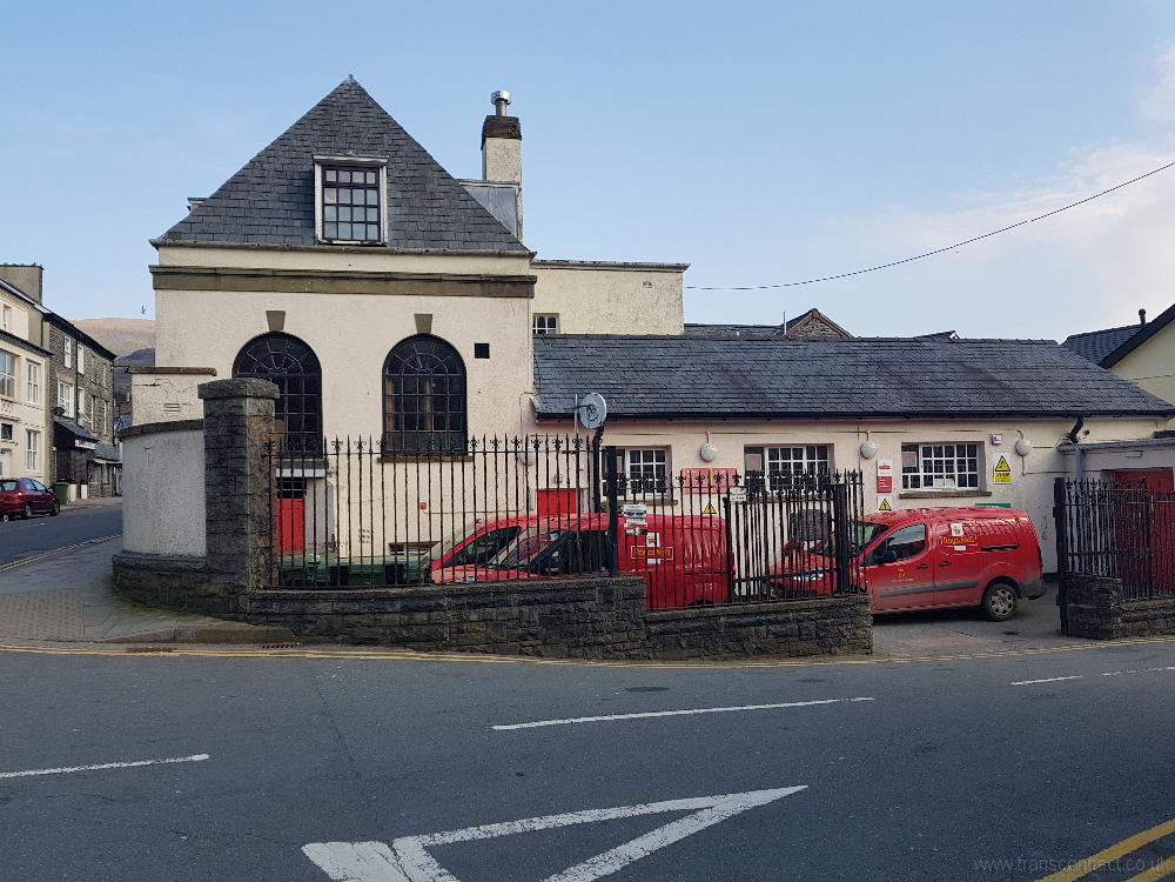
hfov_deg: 67.3
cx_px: 588
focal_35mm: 26
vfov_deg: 53.1
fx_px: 883
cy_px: 441
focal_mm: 4.2
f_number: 1.7
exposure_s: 1/936
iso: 40
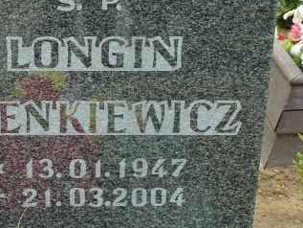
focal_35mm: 127
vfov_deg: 11.6
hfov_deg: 15.4
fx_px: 1112
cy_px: 173
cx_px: 77
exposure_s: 1/80
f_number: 4
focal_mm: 10.3
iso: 80
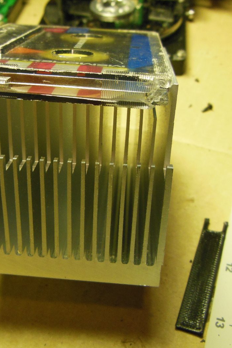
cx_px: 70
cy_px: 174
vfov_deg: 41.1
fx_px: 464
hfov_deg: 27.8
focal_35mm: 48
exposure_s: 1/25
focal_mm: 6
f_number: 3.9
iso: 400
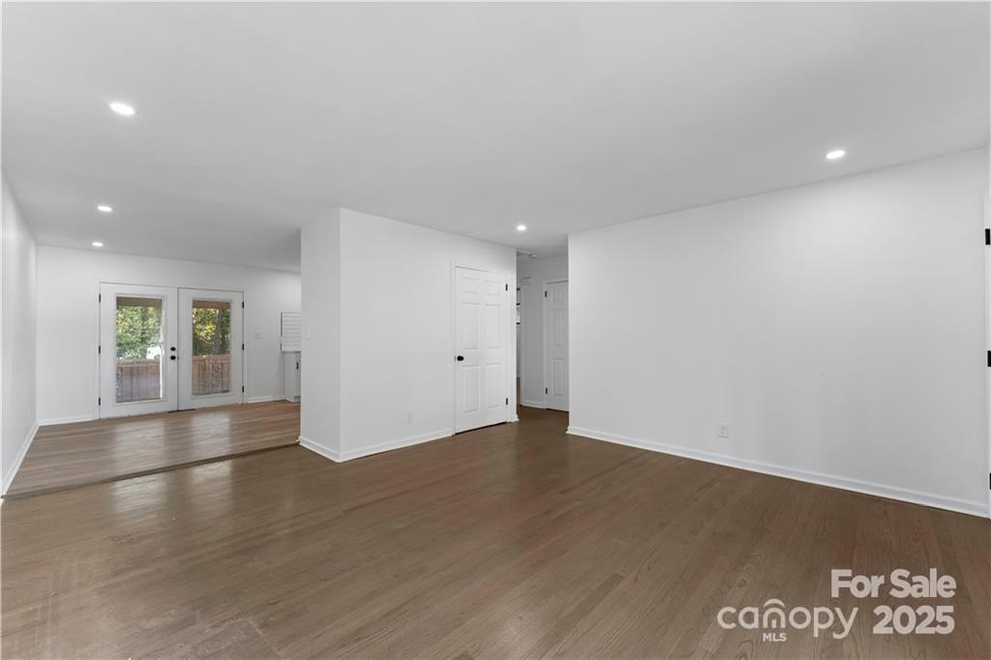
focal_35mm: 14
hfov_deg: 104.3
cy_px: 330
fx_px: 385
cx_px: 496
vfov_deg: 81.2
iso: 3200
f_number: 6.3
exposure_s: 1/80
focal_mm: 14
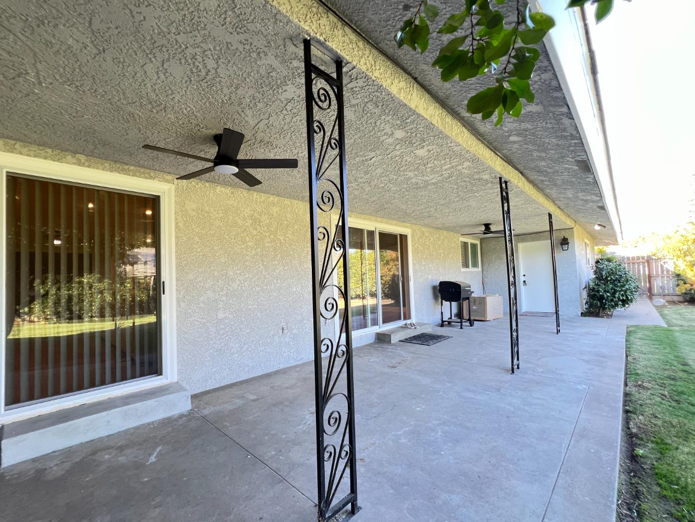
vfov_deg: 85.7
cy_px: 268
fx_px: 281
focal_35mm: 14
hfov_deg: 102.0
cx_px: 335
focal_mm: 1.57
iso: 125
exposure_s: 1/99
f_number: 1.8
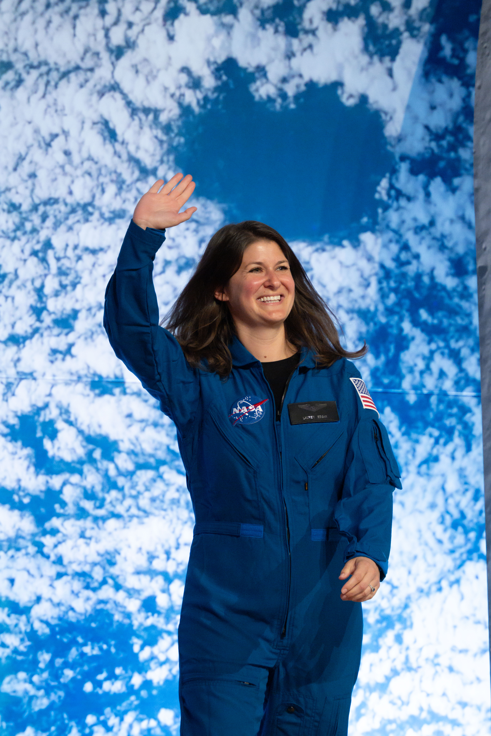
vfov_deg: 8.2
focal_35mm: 250
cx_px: 246
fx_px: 5114
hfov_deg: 5.5
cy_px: 368
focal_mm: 250
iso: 5000
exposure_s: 1/400
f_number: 5.6
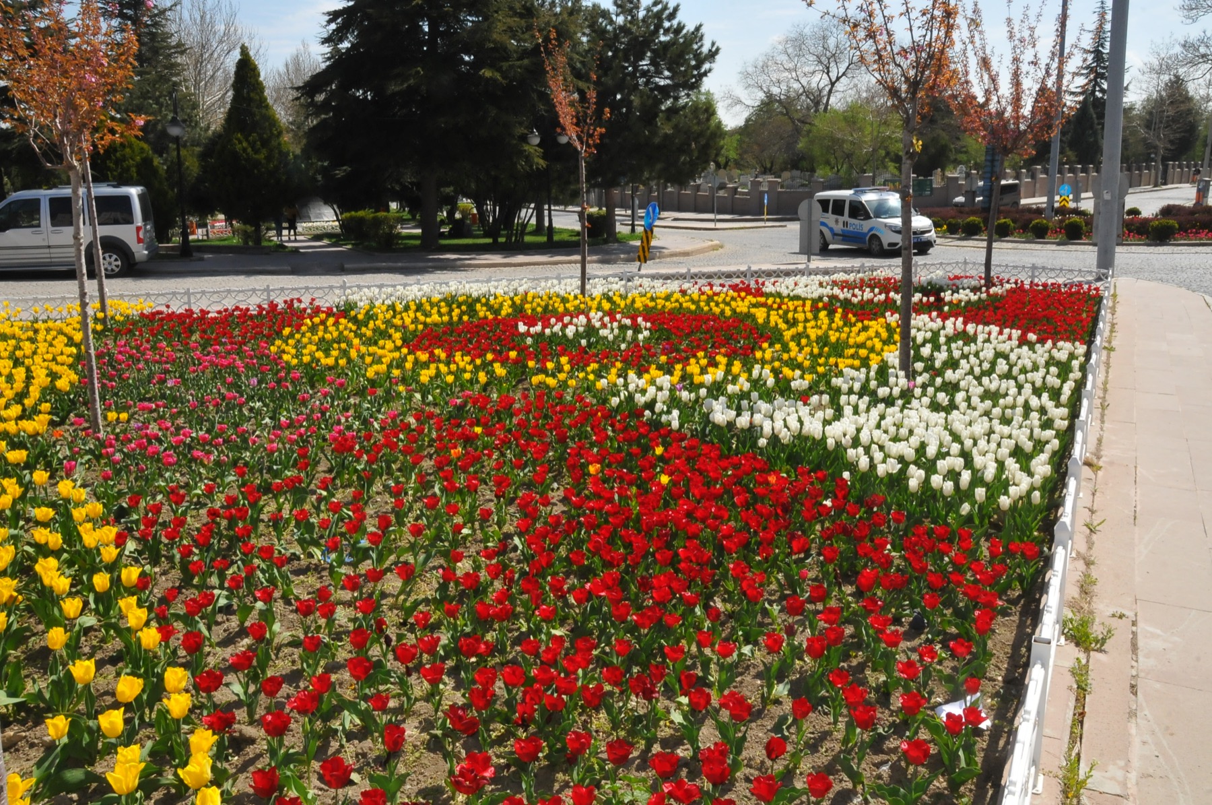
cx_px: 606
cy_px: 402
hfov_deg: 62.0
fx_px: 1009
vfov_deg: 43.5
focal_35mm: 30
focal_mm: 20
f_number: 22
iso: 1000
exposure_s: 1/250
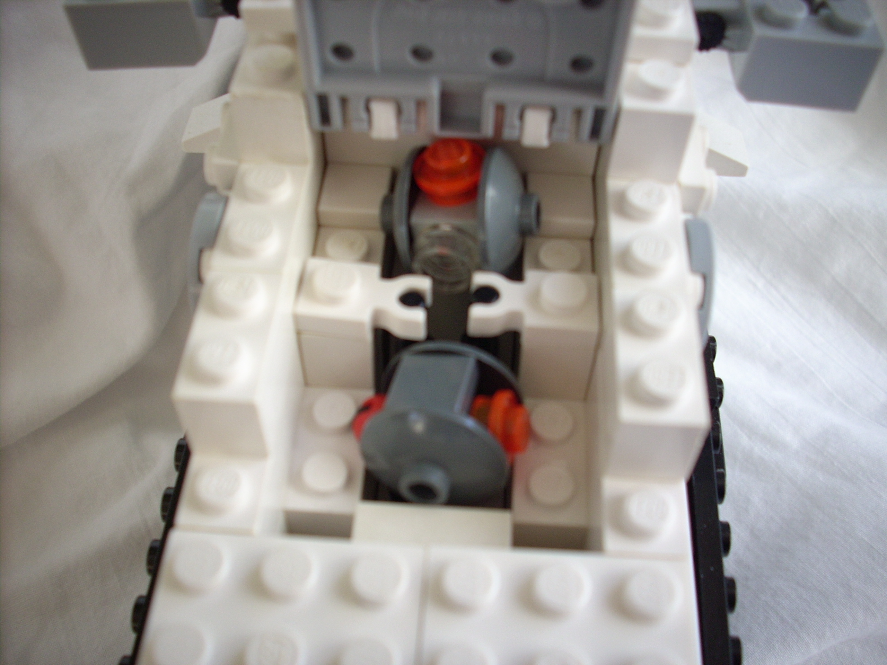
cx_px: 444
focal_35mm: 37
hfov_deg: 50.1
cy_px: 332
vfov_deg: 38.7
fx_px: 948
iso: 95
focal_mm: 6.2
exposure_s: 1/30
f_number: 2.8
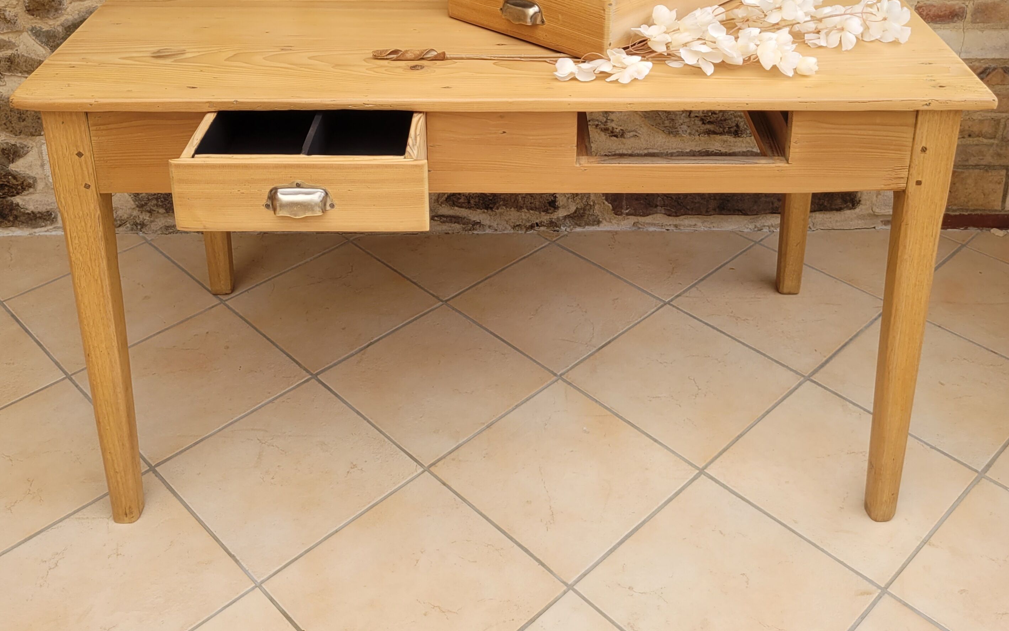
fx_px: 1018
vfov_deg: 32.5
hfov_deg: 52.7
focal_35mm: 37
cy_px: 51
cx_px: 502
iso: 40
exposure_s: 1/108
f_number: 1.8
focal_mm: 5.4
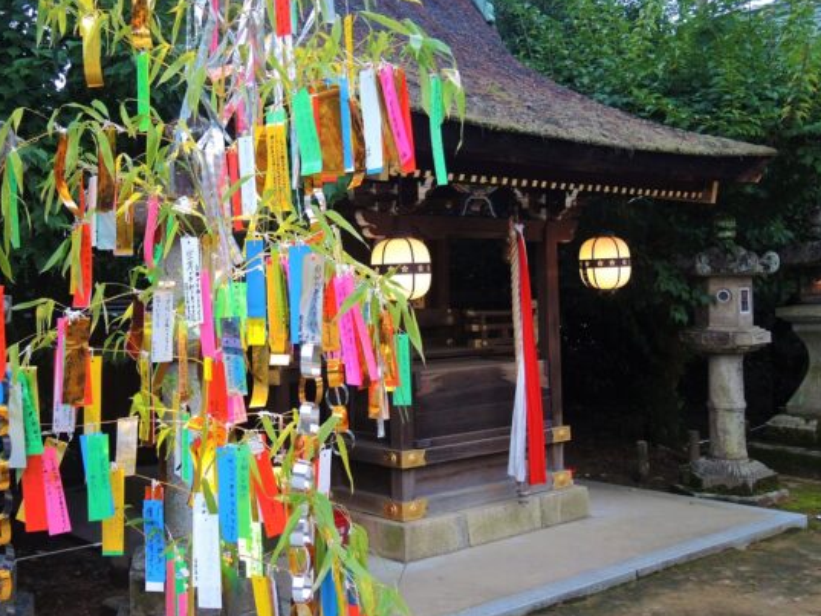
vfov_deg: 33.4
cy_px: 225
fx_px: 1020
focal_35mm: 43
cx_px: 356
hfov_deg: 43.7
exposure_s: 1/30
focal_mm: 7
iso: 250
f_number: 2
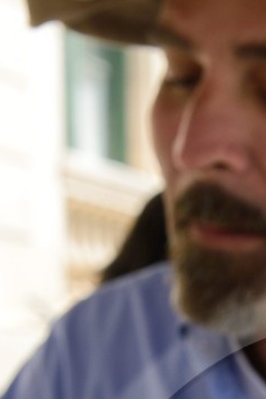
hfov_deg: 7.2
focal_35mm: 187
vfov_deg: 10.6
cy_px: 627
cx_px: 376
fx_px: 2074
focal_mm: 42
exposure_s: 1/200
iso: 200
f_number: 7.1
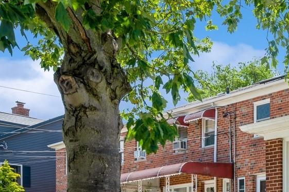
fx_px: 469
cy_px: 145
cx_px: 408
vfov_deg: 22.9
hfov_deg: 26.8
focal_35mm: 58
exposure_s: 1/125
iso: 200
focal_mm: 20.5
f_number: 11
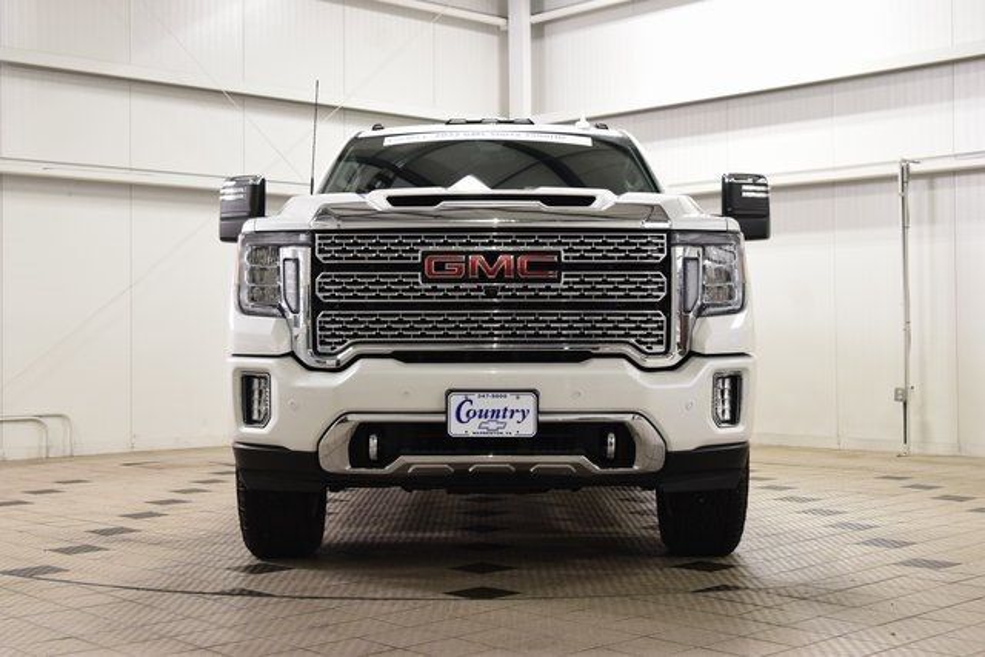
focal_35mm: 52
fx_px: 1437
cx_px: 492
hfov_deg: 37.8
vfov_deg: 25.8
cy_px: 328
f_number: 6.3
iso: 1600
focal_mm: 35
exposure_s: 1/60
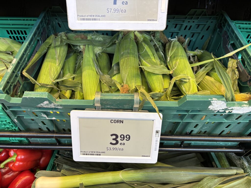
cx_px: 126
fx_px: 189
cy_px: 94
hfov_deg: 67.3
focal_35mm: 26
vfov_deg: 53.1
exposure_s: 1/100
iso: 125
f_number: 1.6
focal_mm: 5.96
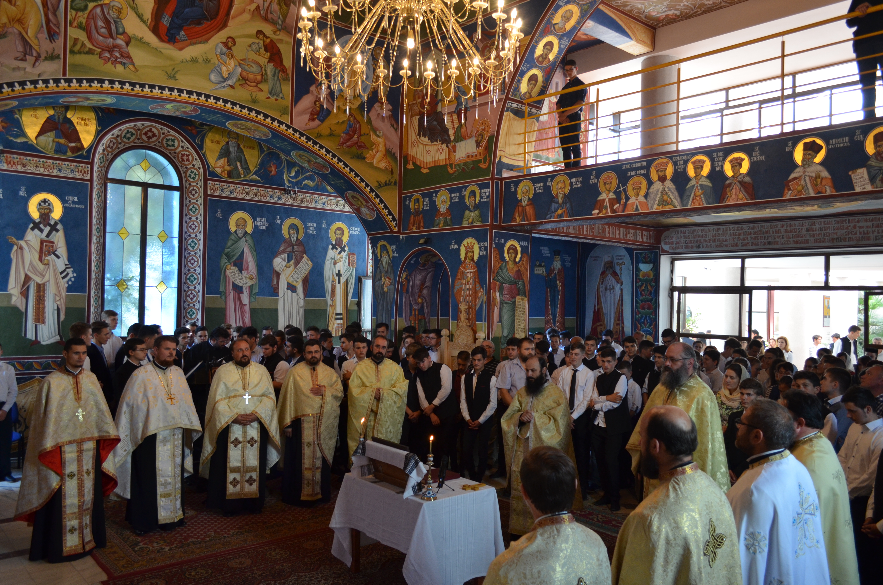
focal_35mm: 27
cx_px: 442
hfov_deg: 67.5
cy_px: 292
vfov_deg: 47.7
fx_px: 661
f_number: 4
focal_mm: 18
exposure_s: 1/60
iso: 640
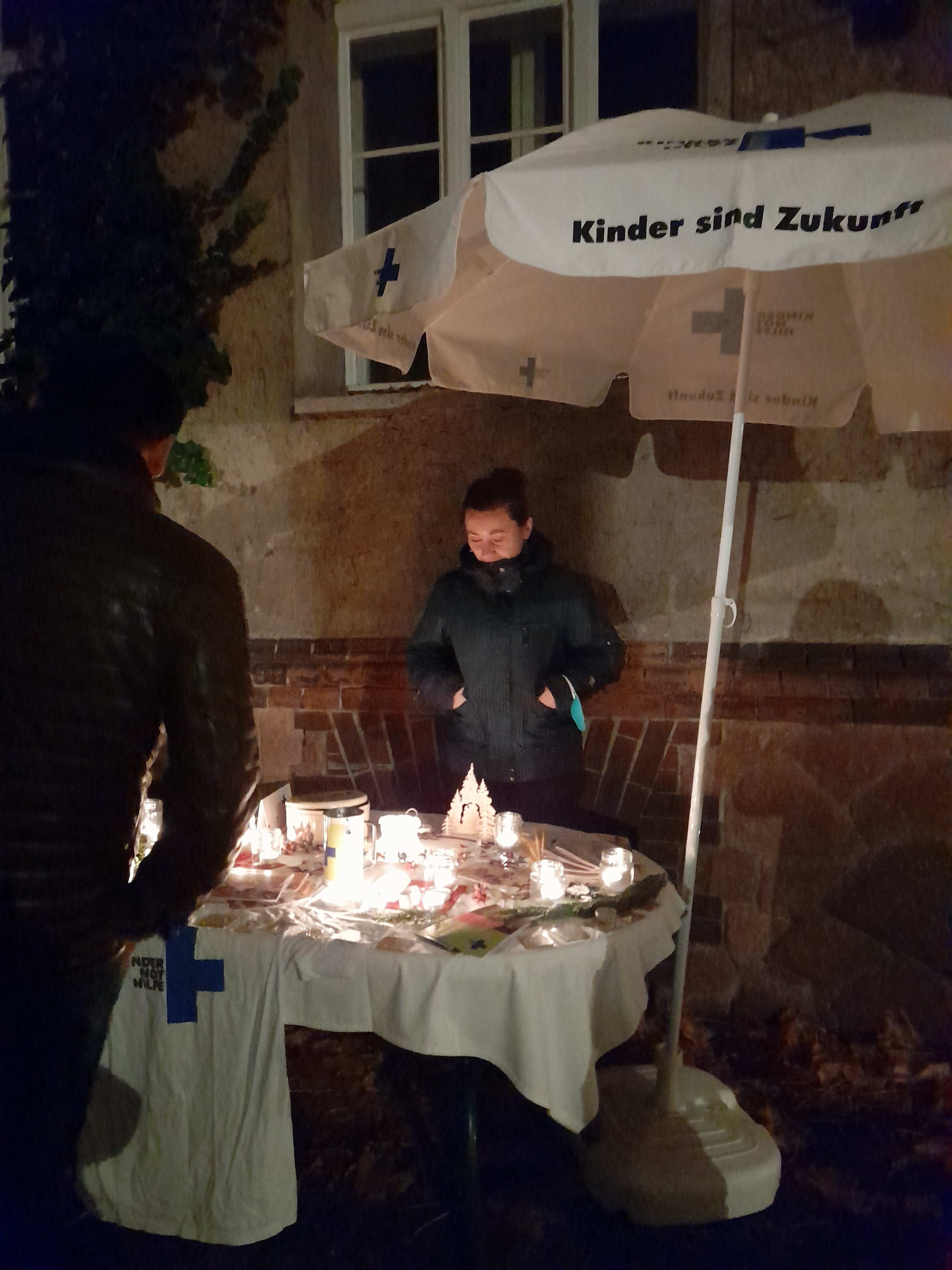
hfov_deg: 54.9
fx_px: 917
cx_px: 476
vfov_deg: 69.4
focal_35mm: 25
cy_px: 635
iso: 2000
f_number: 2
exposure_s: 1/10
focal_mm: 4.6
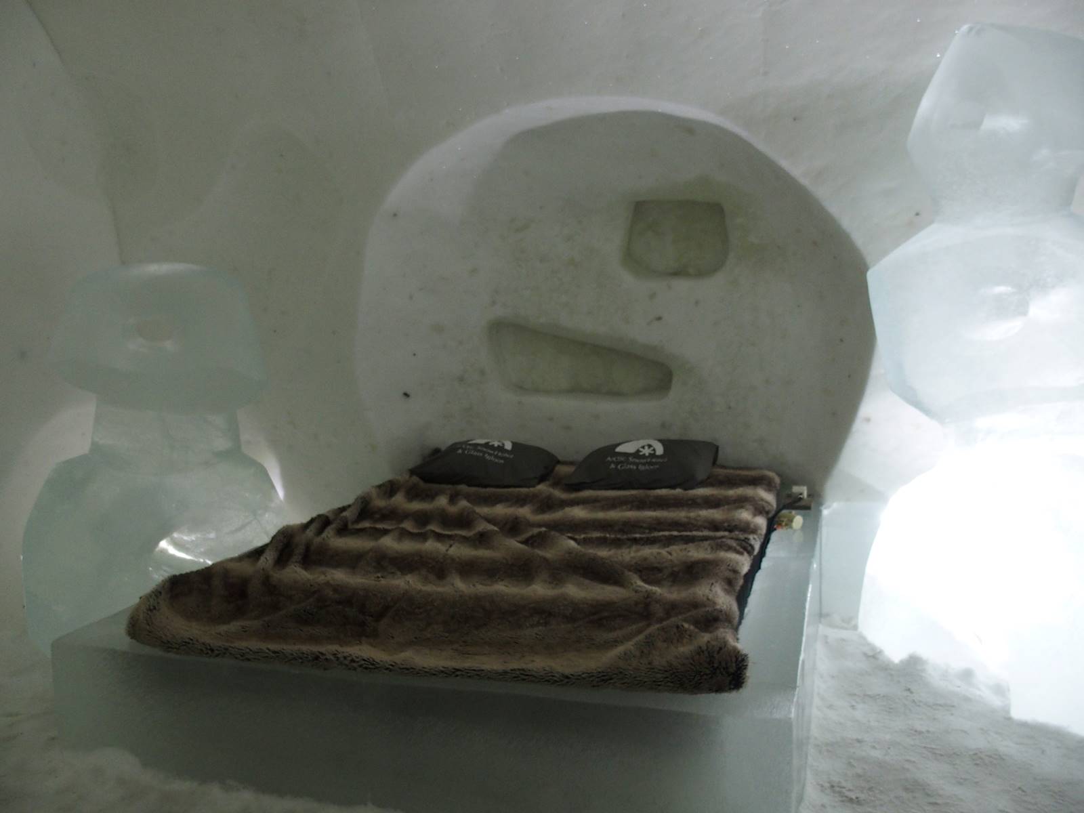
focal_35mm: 28
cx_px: 542
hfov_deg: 63.4
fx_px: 877
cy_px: 406
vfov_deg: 49.7
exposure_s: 1/30
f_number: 2.8
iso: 400
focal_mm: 6
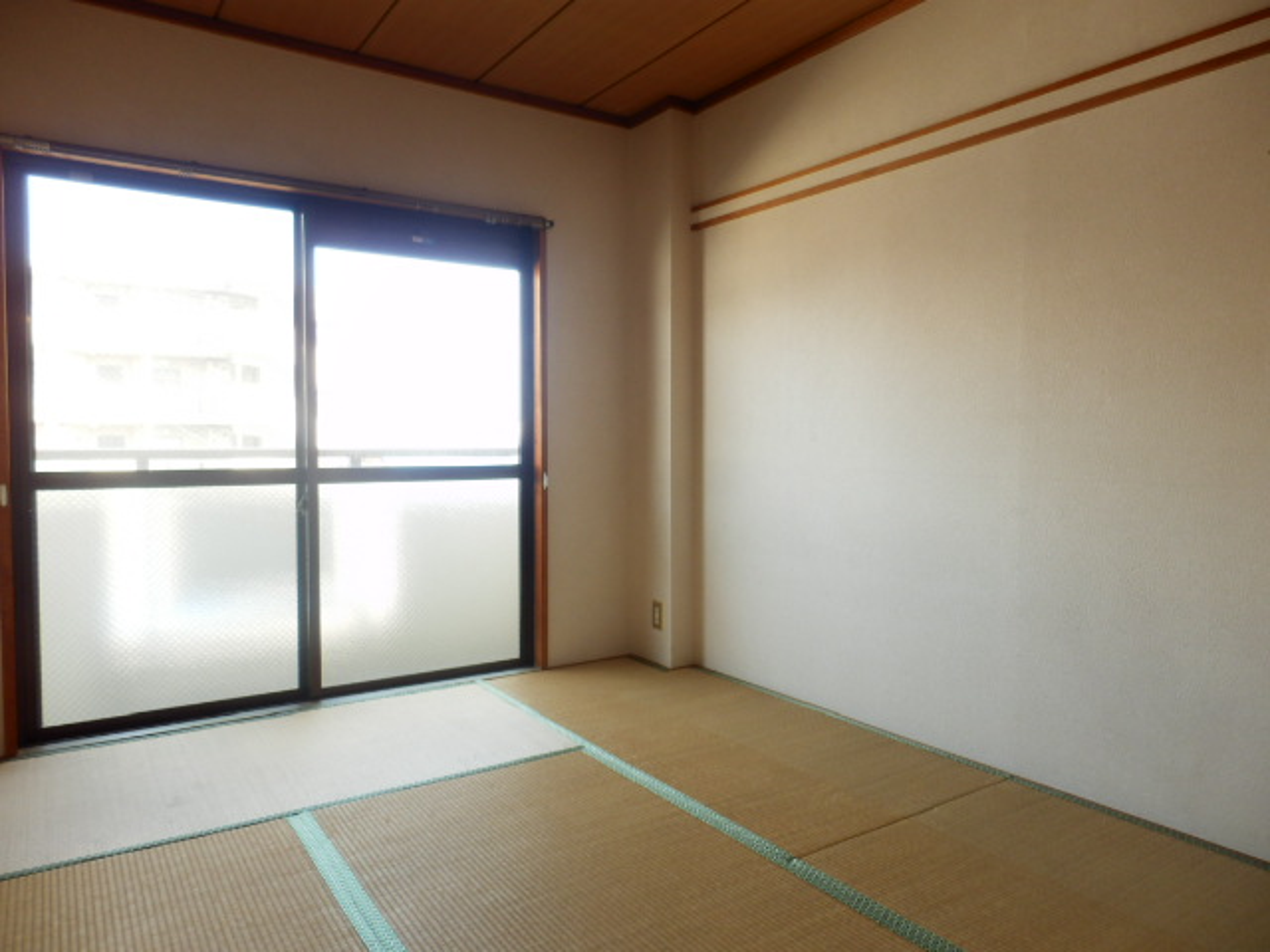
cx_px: 635
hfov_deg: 71.6
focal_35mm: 24
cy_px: 476
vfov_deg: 56.8
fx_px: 881
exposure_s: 1/40
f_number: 3
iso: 80
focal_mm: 4.2
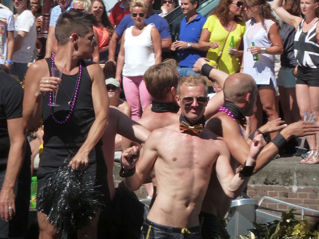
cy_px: 120
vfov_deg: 5.0
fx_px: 2765
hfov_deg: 6.6
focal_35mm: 300
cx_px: 160
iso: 125
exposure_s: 1/400
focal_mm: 49.2
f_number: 4.9
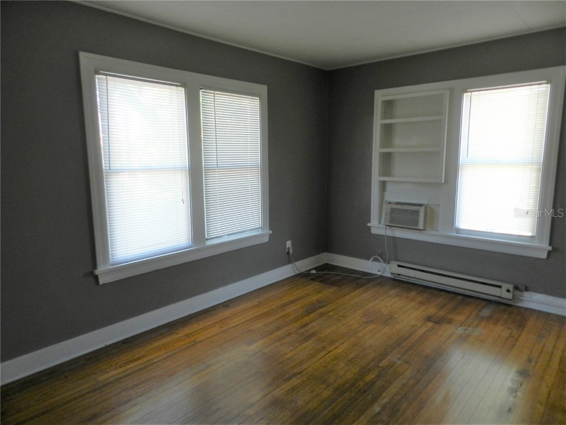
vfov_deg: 58.9
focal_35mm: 23
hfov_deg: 73.9
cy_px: 212
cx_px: 283
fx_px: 376
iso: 160
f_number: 3.4
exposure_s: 1/30
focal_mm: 4
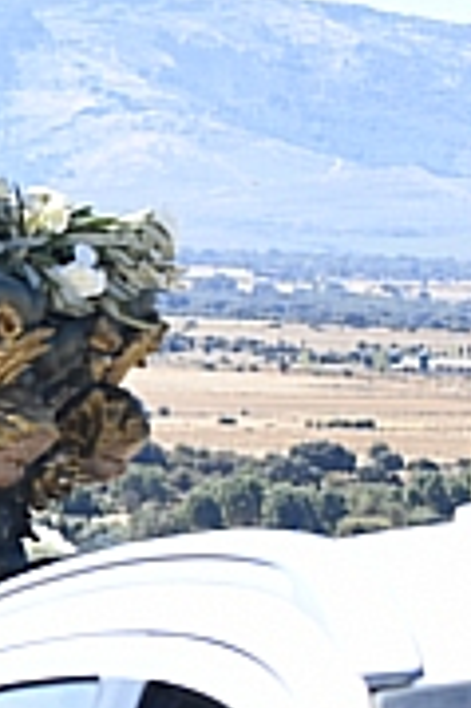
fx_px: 9241
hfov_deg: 2.8
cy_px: 225
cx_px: -1726
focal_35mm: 470
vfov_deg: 4.4
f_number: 6.3
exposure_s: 1/320
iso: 200
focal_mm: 70
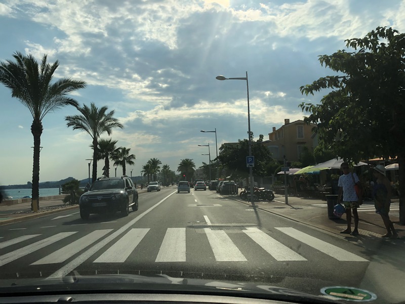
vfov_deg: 49.7
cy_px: 152
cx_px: 202
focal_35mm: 28
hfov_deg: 63.4
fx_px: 328
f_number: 1.8
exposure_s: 1/5348
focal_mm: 3.99
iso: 20
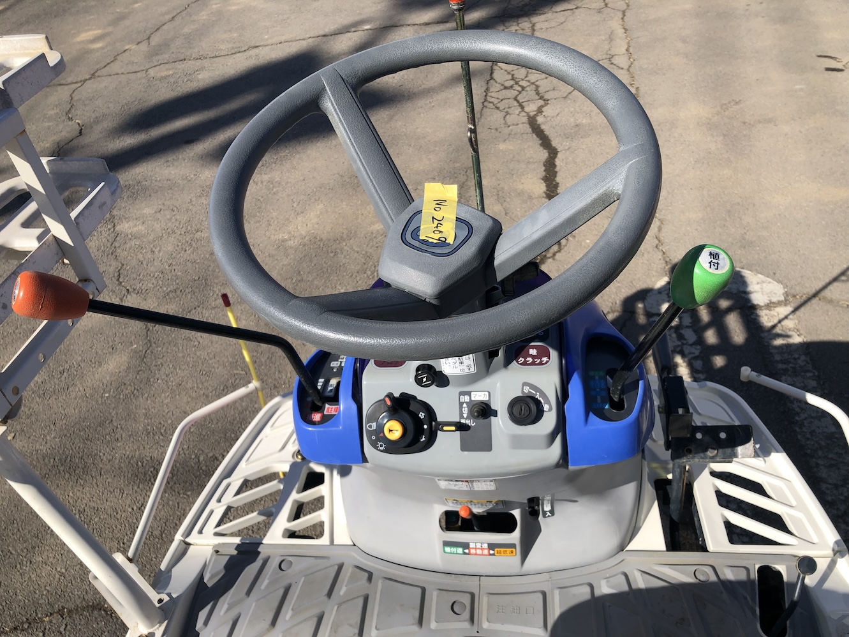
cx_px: 424
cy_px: 318
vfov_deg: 49.7
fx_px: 687
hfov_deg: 63.4
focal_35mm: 28
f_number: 1.8
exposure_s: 1/1845
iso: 20
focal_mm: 4
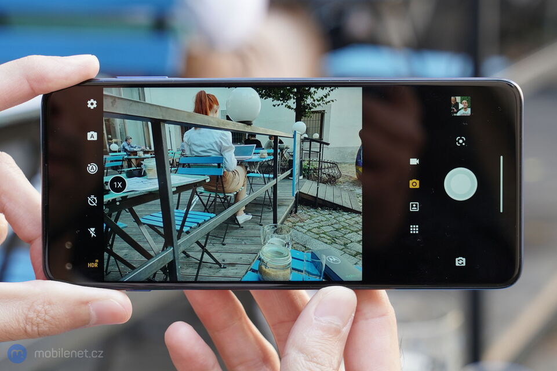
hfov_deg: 31.0
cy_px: 186
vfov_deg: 20.9
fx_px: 1005
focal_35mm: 65
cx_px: 278
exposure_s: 1/160
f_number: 6.3
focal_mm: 65
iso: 800
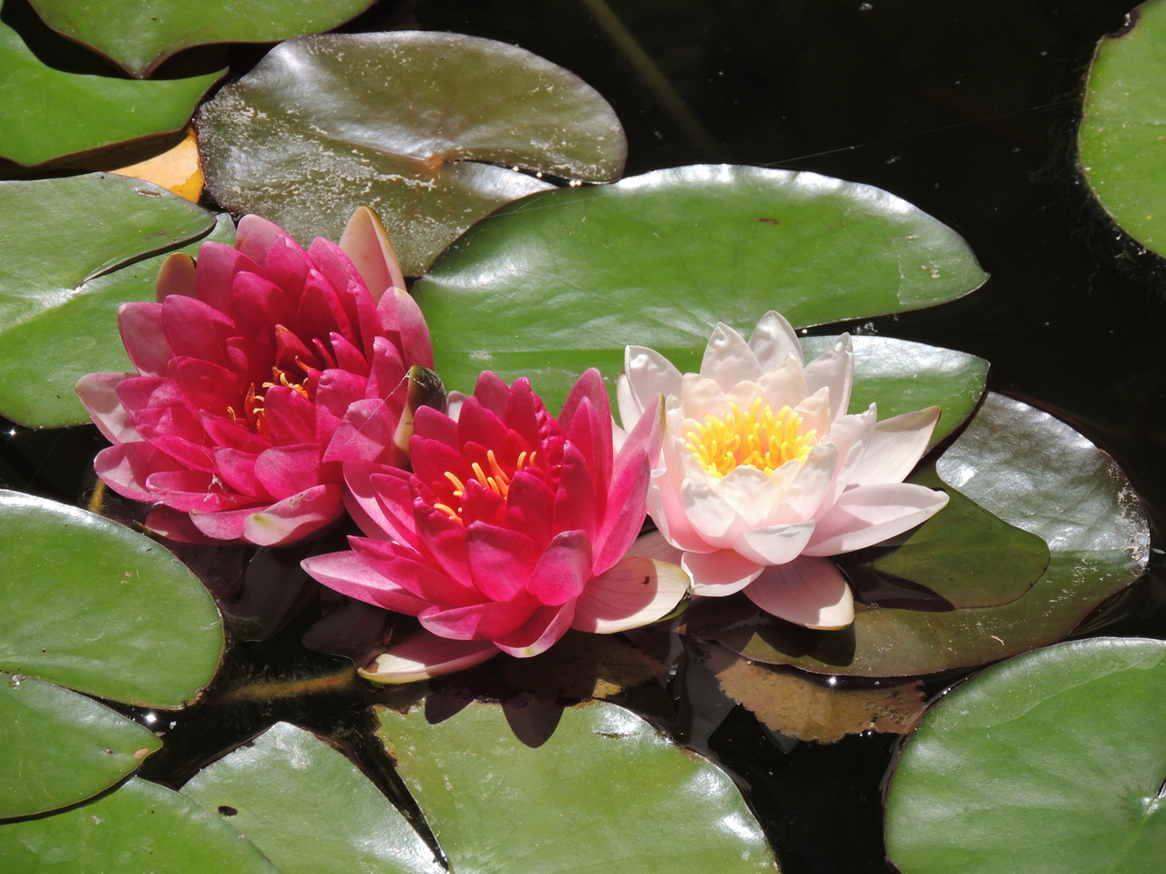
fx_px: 13474
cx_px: 583
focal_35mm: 400
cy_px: 437
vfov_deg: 3.7
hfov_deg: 5.0
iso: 100
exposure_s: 1/640
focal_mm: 71.3
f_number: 4.8
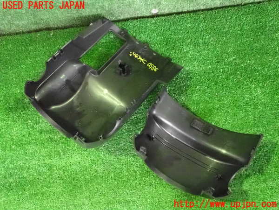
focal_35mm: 38
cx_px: 140
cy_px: 105
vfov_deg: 37.7
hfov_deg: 49.0
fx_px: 306
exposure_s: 1/100
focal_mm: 6.83
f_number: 2.7
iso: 6400
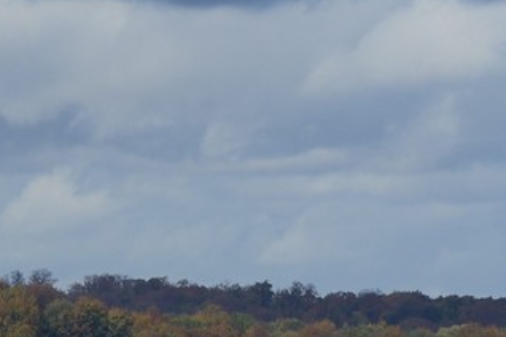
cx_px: -721
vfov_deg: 2.4
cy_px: 715
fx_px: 7927
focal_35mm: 564
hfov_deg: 3.6
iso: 200
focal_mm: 112
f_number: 9
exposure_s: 1/250
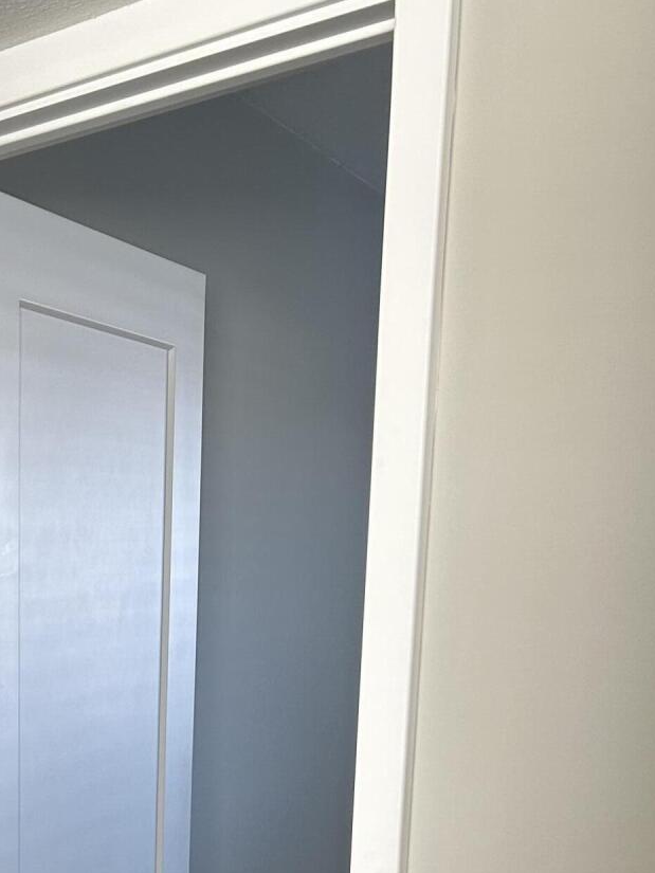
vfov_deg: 28.1
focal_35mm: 63
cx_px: -37
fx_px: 1589
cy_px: 954
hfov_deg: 22.2
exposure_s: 1/104
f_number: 1.5
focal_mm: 5.7
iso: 125
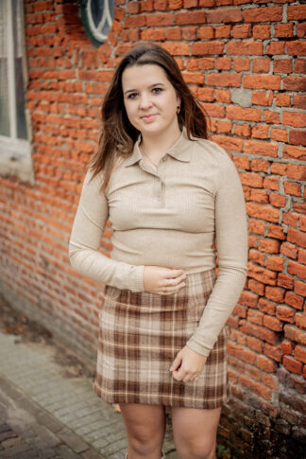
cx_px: 153
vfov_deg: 39.6
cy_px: 230
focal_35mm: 50
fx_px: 637
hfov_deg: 27.0
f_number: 1.8
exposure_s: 1/1000
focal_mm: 50
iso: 1250
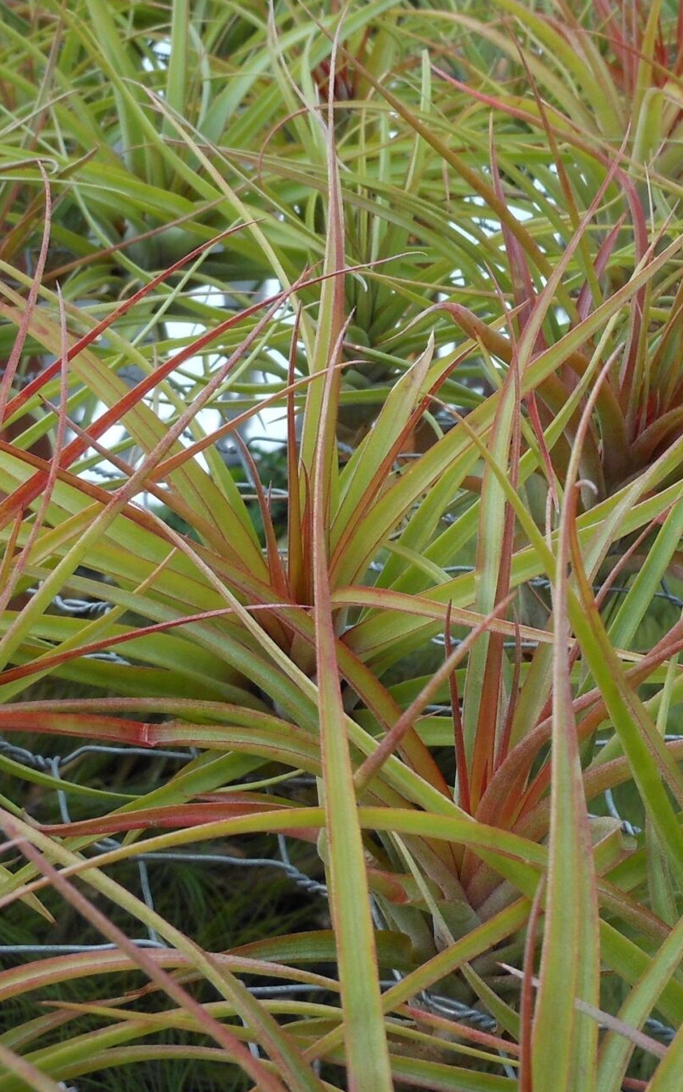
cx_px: 598
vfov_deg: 29.3
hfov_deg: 18.3
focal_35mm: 70
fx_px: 2084
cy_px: 469
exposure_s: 1/400
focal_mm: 5.9
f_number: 4
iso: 80
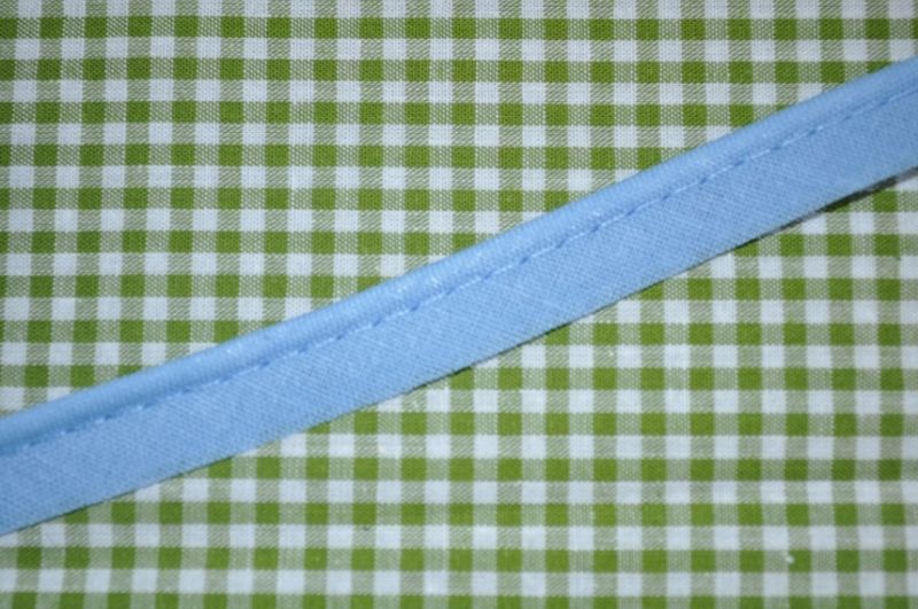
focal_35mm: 60
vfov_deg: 22.6
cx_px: 459
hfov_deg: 33.4
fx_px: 1528
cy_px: 304
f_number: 5.3
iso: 200
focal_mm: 40
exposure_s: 1/60
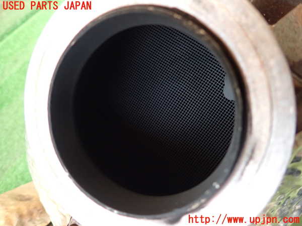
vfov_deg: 54.9
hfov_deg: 69.4
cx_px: 151
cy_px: 113
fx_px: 218
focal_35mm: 25
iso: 400
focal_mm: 4.5
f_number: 2
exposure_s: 1/30
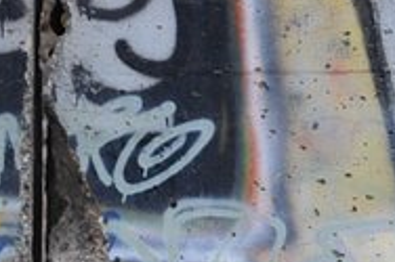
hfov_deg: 4.1
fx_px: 5569
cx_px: 216
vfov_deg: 2.7
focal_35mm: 508
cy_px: 147
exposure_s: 1/60
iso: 200
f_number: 1.8
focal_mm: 85
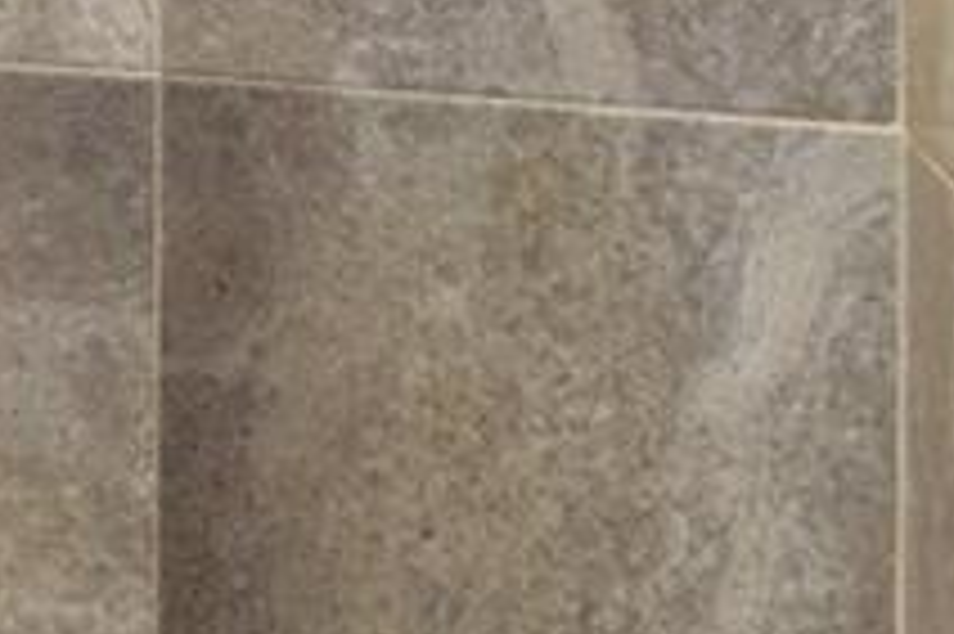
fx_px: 3304
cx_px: -1134
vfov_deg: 10.1
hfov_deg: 13.3
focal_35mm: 125
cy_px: -683
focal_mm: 11
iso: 320
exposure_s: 6
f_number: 8
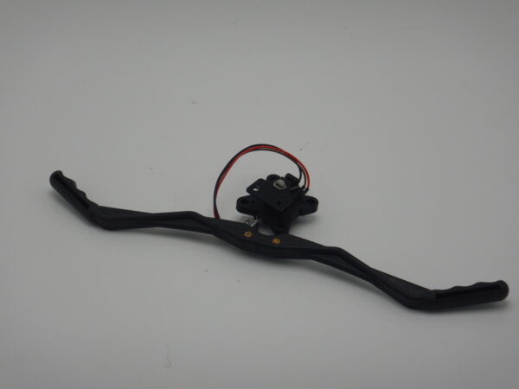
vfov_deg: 17.4
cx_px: 260
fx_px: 1274
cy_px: 194
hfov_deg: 23.0
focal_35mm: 85
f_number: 4.7
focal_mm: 15.3
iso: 125
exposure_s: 1/250
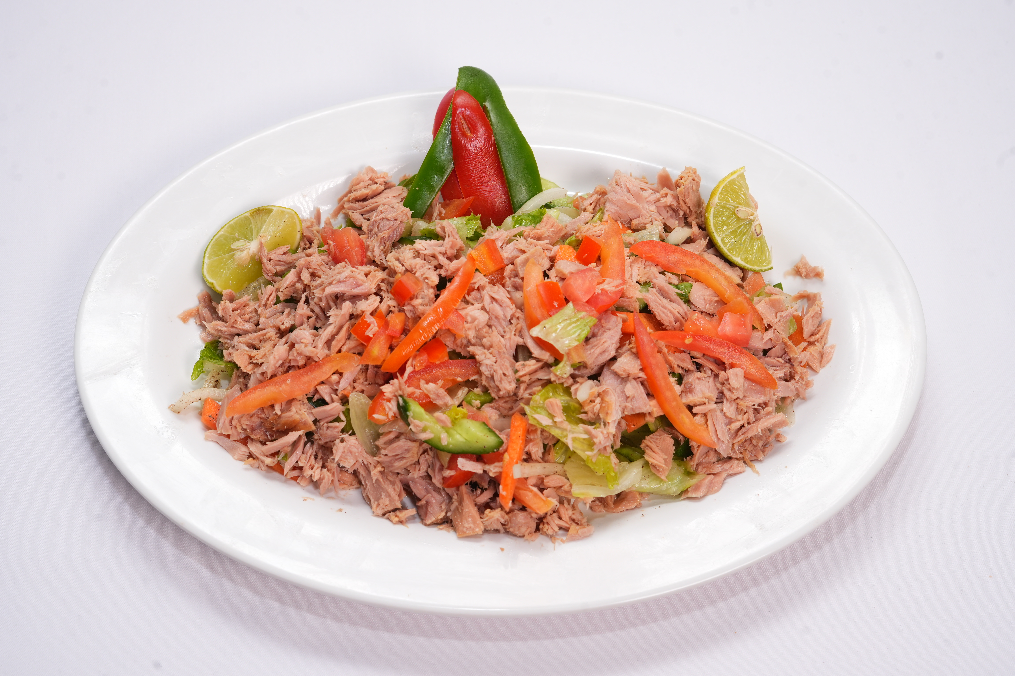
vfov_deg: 27.0
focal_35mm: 50
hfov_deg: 39.6
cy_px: 338
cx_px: 508
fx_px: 1410
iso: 320
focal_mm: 50
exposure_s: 1/100
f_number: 8
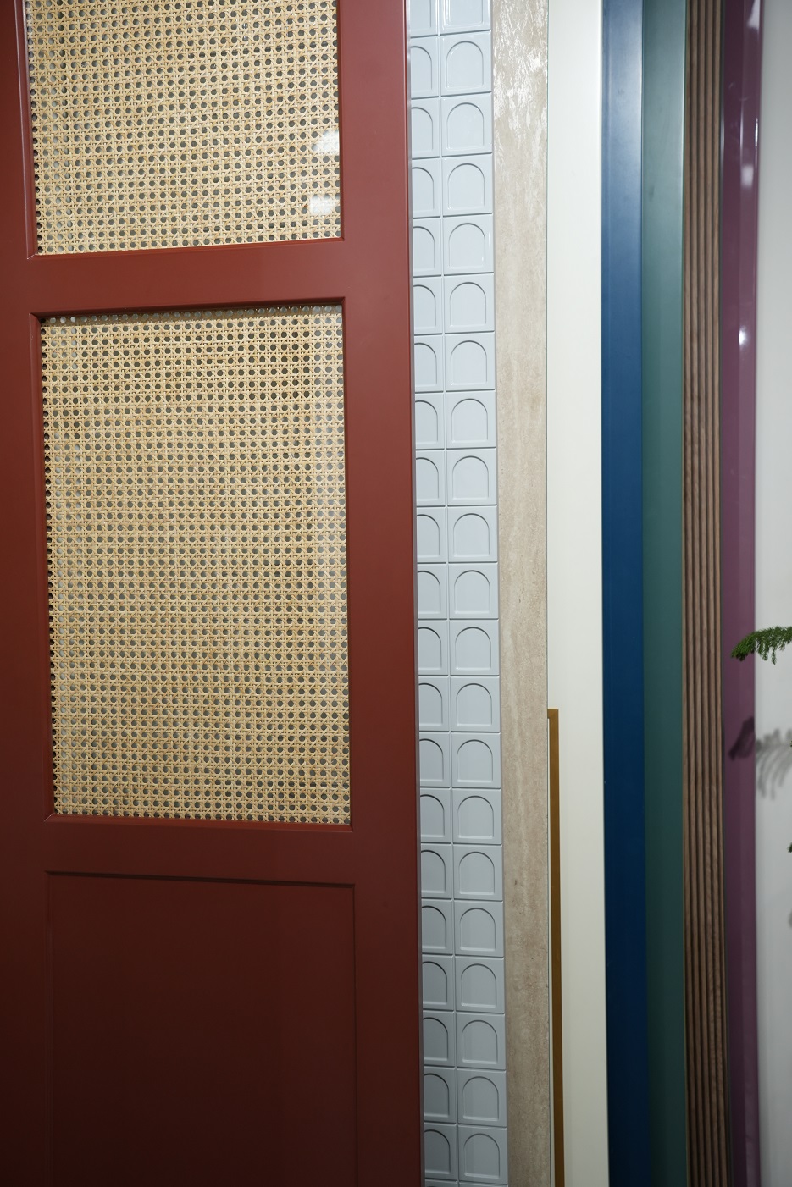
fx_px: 1287
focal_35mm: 39
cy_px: 594
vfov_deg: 49.5
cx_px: 396
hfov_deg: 34.2
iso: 800
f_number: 4.5
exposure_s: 1/200
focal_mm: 39
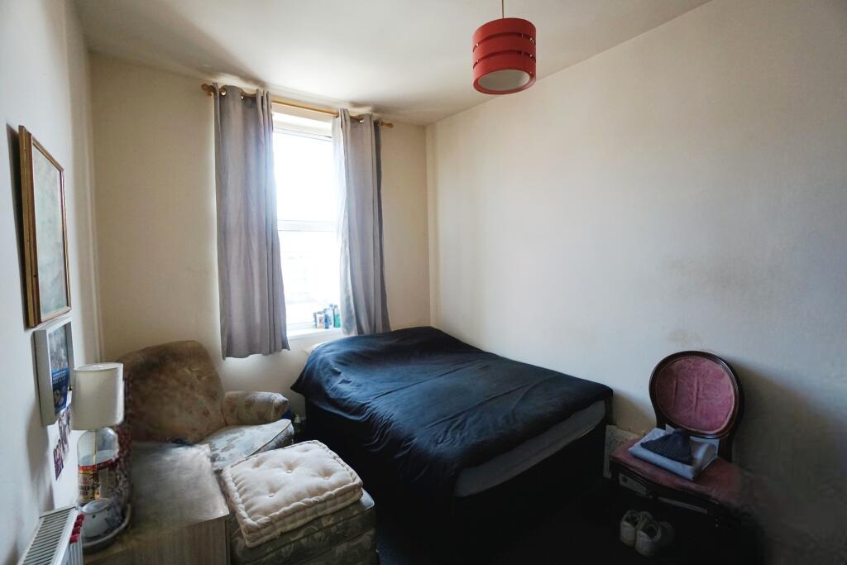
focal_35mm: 15
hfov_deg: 100.4
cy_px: 282
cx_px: 424
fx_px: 353
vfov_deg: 77.3
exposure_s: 1/160
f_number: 4
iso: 800
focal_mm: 10
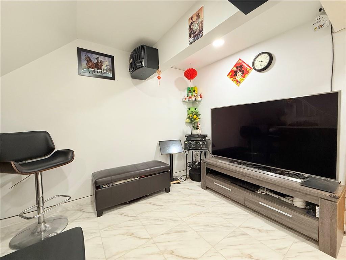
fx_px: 140
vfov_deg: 85.7
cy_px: 130
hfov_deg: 102.1
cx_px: 173
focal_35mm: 14
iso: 200
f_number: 2.2
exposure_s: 1/60
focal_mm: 2.22
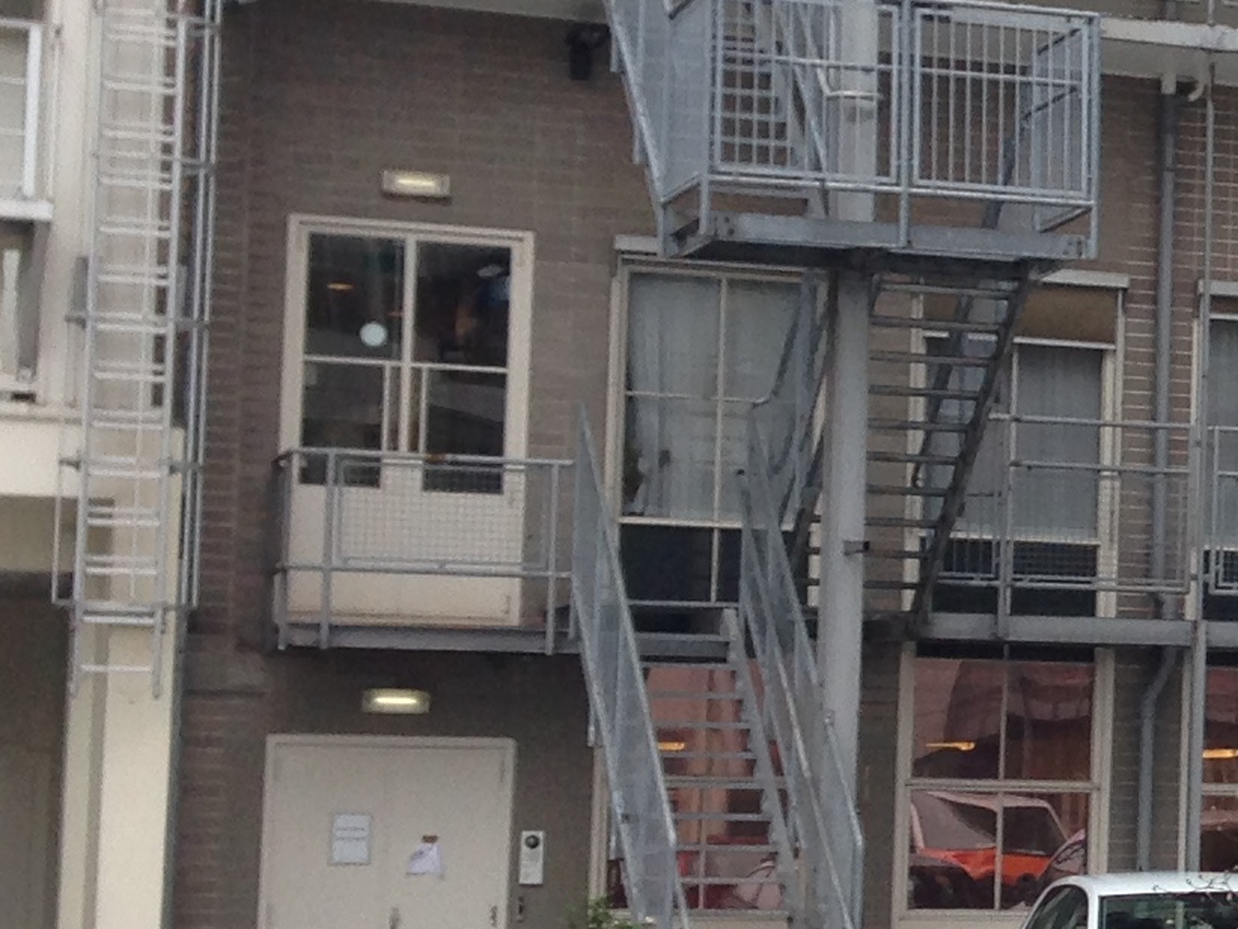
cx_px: 2086
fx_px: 4686
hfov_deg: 13.7
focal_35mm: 131
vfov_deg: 11.3
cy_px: 494
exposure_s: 1/185
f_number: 2.4
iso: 50
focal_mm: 4.12
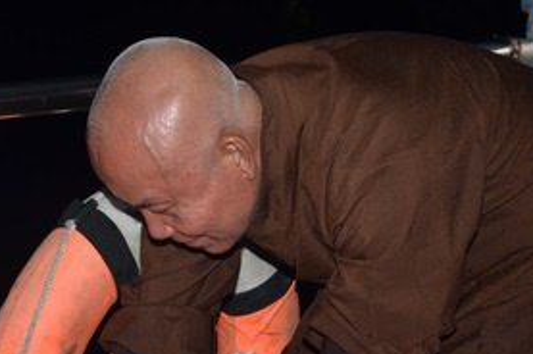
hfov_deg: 16.6
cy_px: 351
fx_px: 1821
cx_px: 189
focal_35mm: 123
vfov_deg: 11.0
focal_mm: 35
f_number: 4.5
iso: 640
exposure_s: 1/60
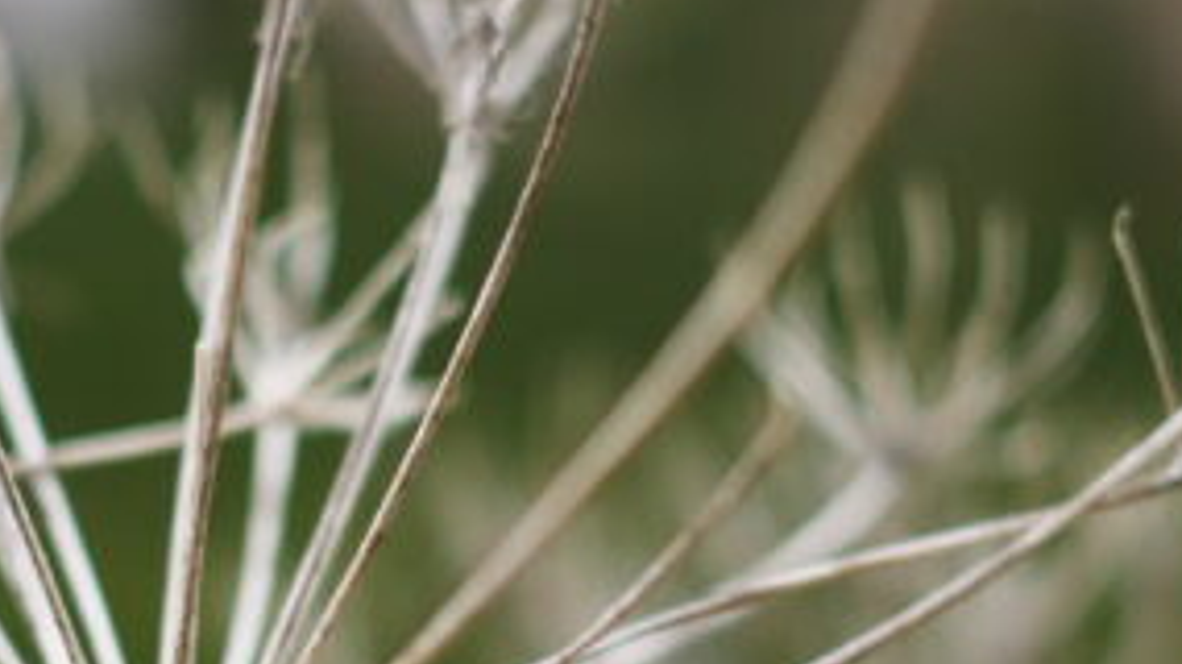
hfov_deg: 16.1
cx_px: 311
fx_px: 4167
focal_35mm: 133
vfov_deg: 9.0
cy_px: 749
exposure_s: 1/2500
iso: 200
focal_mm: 17
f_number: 1.8
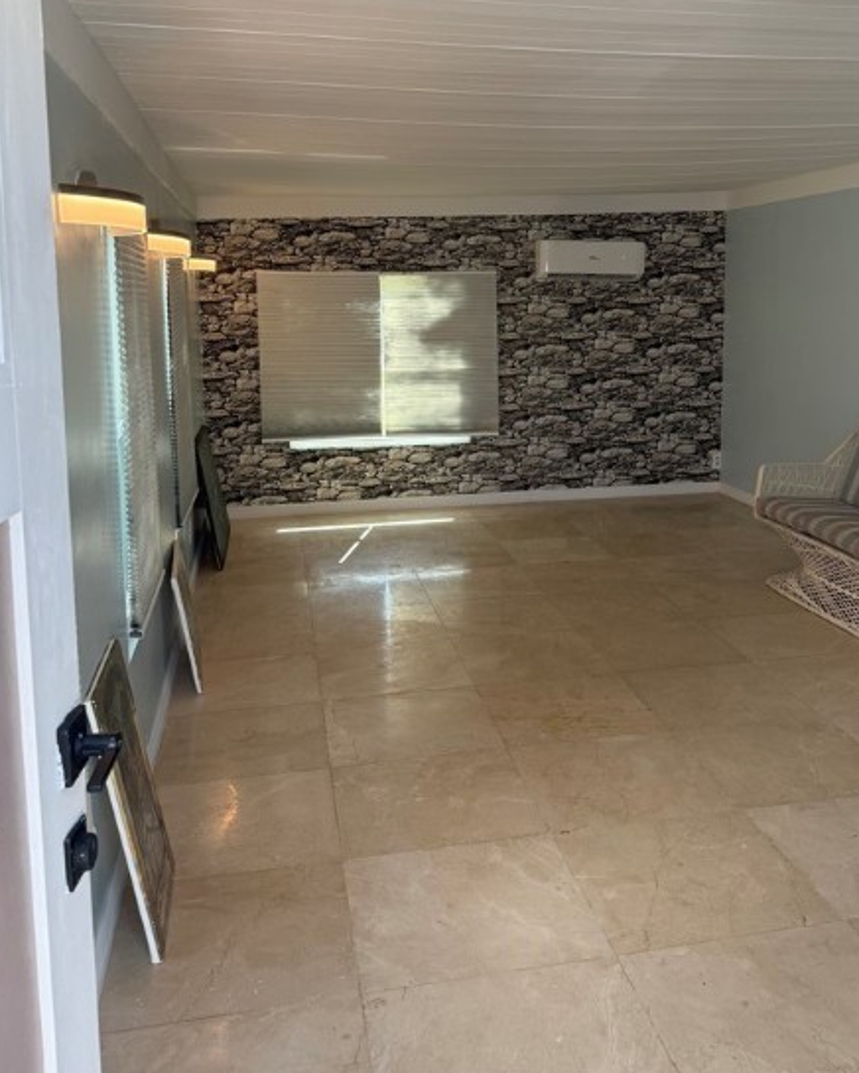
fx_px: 1049
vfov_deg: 53.8
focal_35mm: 33
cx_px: 526
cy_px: 427
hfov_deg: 44.3
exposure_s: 1/412
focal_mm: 6.76
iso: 100
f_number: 1.78
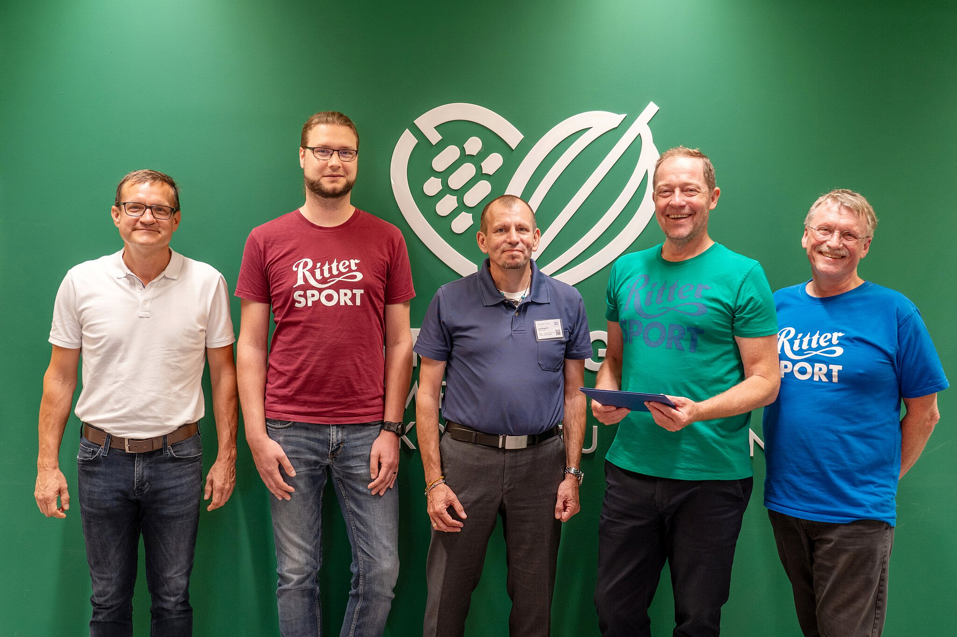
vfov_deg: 37.8
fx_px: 930
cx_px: 478
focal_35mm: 35
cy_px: 318
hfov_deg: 54.5
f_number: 4.5
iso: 800
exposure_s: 1/50
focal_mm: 35
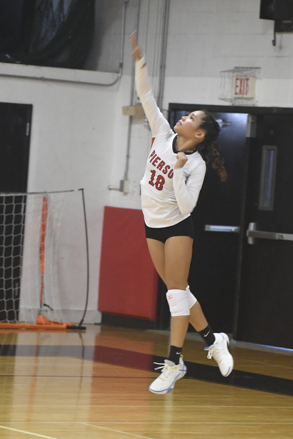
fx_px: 2711
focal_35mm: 222
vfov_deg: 9.3
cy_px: 203
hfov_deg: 6.2
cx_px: 174
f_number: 4.8
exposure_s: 1/200
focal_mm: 110
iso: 6400
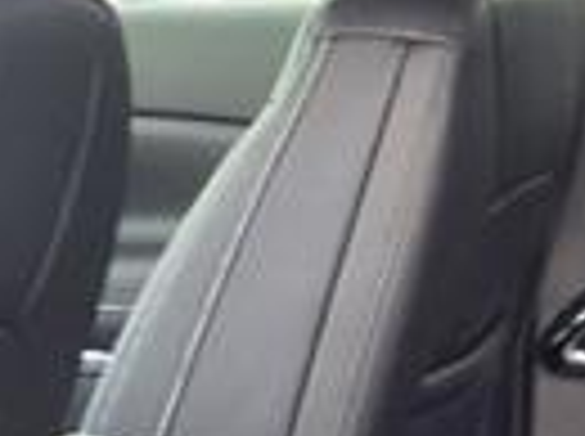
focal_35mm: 133
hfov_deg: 13.6
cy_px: 458
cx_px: 986
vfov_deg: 11.0
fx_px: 2244
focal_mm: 3.58
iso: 50
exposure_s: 1/60.2
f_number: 1.9
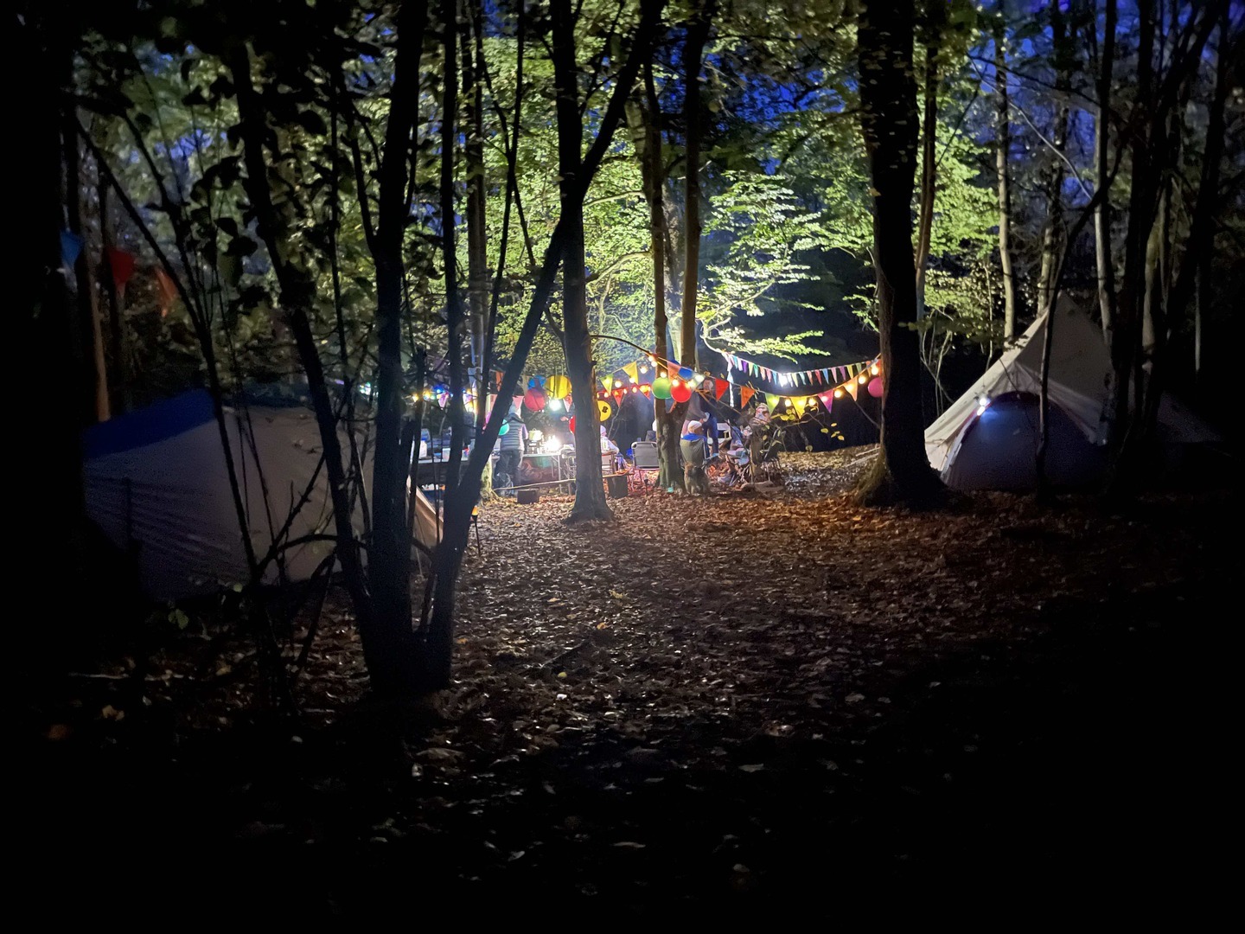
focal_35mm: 26
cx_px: 622
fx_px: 935
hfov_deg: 67.3
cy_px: 467
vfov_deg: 53.1
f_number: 1.6
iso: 3200
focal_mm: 5.1
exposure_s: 1/2
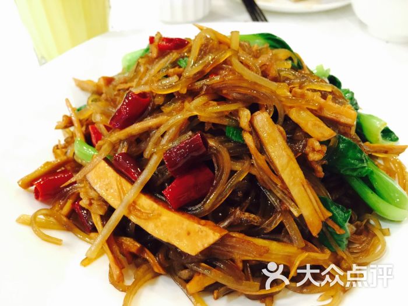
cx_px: 204
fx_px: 342
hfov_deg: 61.7
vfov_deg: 48.2
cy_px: 153
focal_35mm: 29
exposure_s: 1/4
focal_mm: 4.15
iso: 100
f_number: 2.2
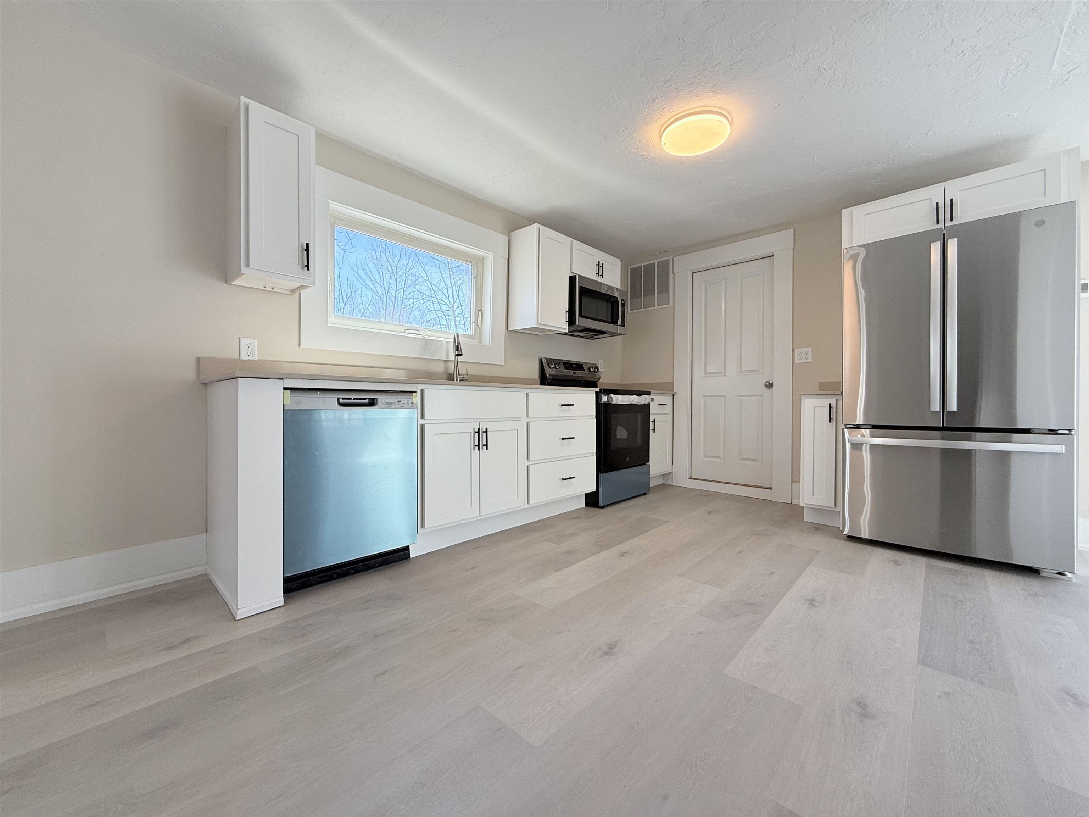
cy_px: 408
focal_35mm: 14
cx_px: 544
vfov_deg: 85.7
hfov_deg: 102.1
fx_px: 440
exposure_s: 1/110
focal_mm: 2.22
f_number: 2.2
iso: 64
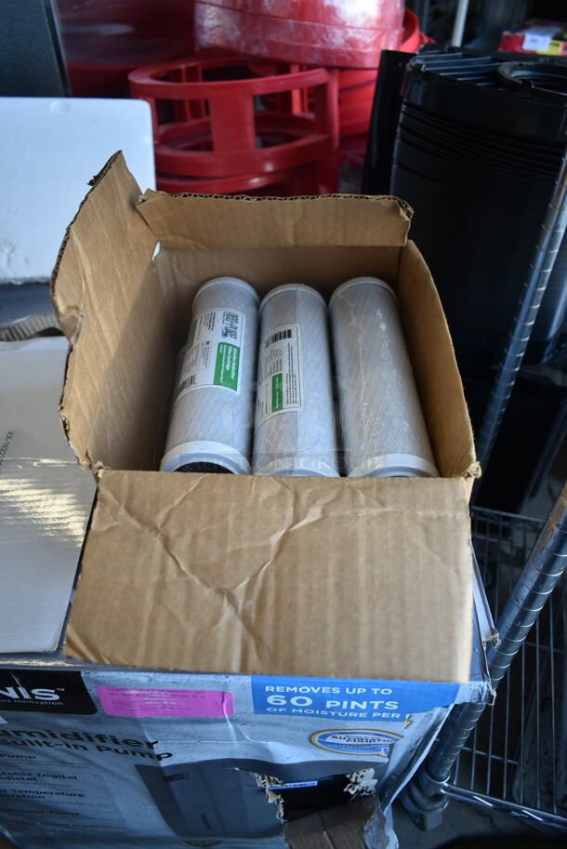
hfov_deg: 48.0
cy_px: 424
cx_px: 284
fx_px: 637
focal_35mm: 27
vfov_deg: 67.3
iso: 110
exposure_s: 1/30
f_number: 3.5
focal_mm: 18
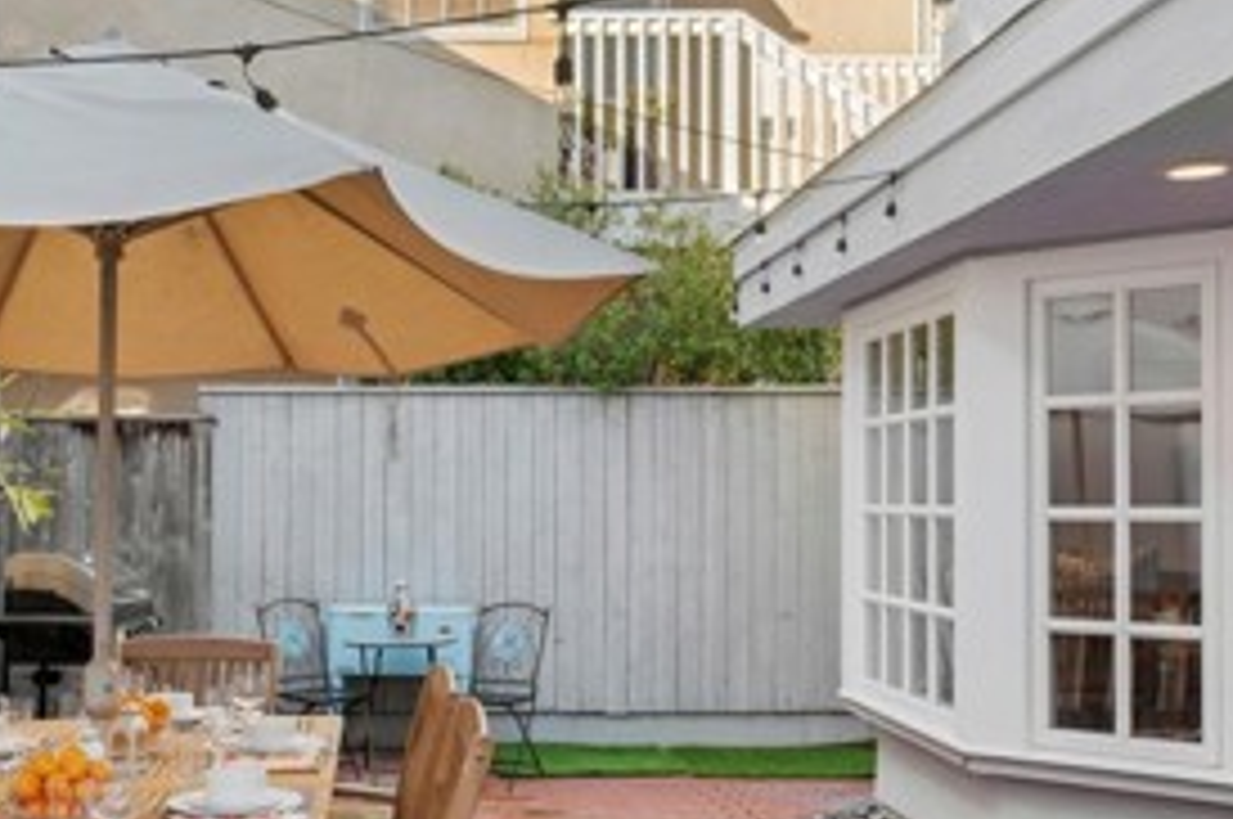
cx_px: 410
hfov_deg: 45.7
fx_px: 1437
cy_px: 484
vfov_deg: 31.7
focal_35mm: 42
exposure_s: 1/8
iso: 200
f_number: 8
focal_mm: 18
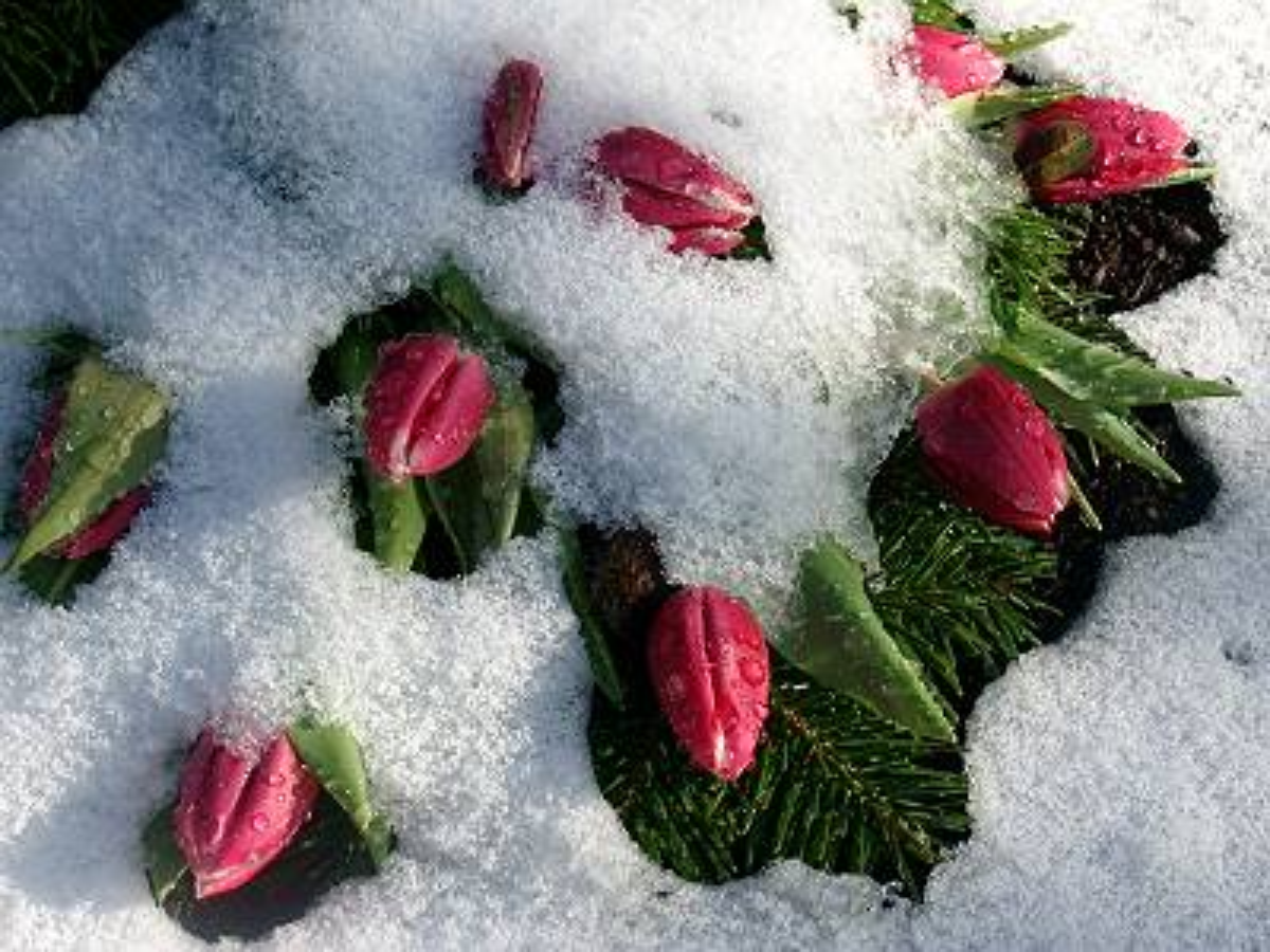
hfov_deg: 20.9
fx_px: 3449
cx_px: 635
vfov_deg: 15.7
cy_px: 476
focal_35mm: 94
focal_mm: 19.44
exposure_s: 1/303
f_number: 4
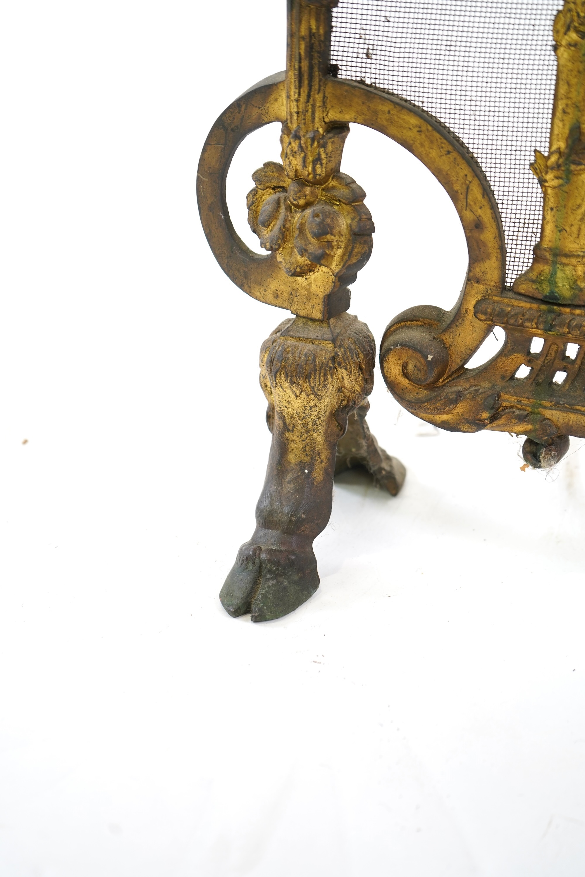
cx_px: 292
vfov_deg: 41.9
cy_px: 438
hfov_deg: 28.6
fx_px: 1146
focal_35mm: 47
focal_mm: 47
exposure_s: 1/60
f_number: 5
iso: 640
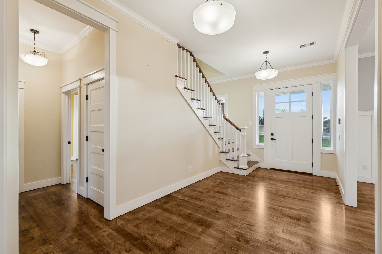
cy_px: 127
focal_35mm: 16
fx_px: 169
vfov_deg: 74.1
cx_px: 191
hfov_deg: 97.1
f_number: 8
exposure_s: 1/15
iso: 200
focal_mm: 10.6
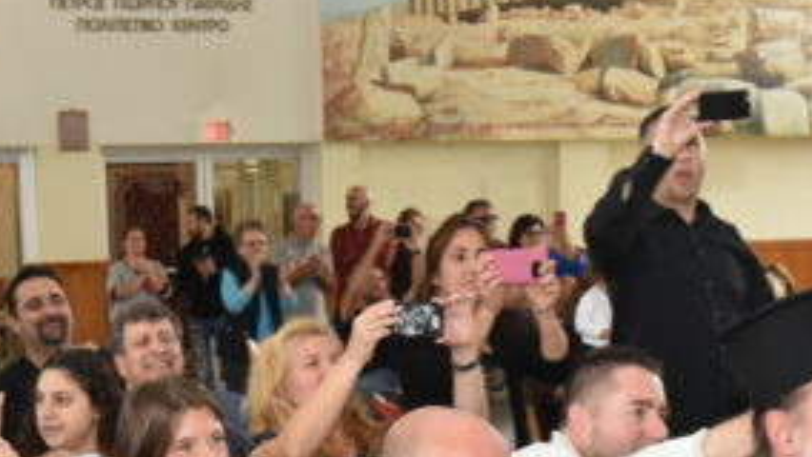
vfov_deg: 12.1
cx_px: 309
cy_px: 544
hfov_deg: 21.7
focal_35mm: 98
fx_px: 2111
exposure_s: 1/160
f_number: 8
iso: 4500
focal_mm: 35
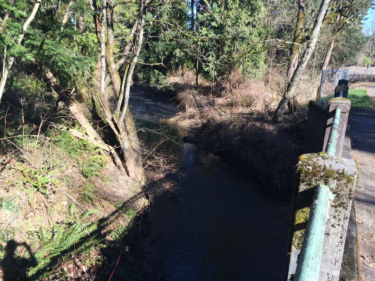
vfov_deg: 48.2
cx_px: 188
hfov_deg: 61.7
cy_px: 140
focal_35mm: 29
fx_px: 314
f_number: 2.2
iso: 32
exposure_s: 1/540
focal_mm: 4.15
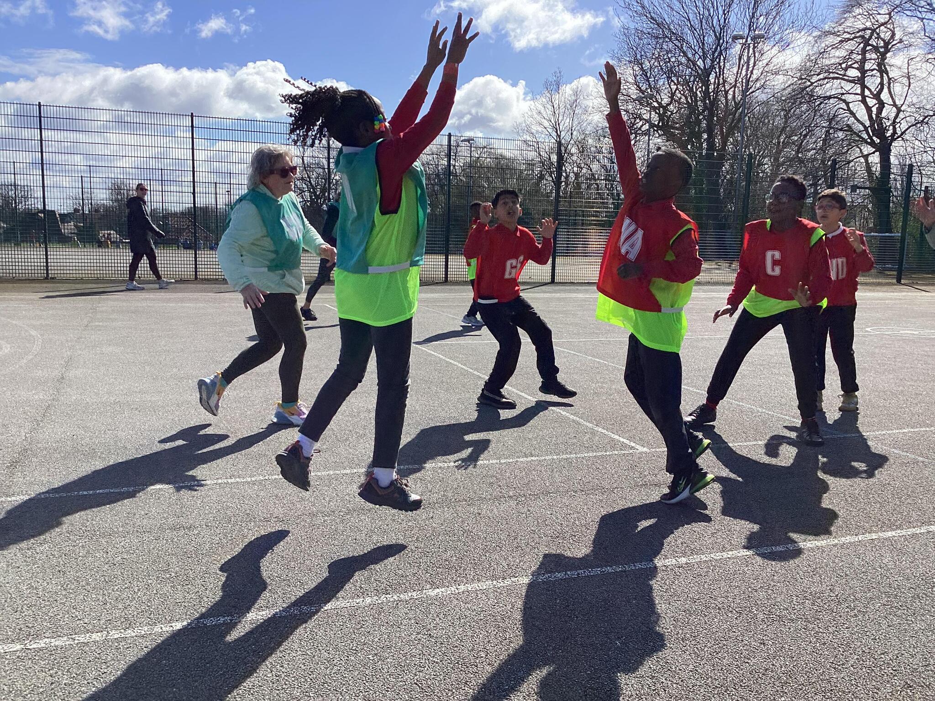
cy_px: 350
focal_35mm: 31
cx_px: 468
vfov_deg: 45.4
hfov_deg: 58.4
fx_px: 837
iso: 25
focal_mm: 3.3
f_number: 2.4
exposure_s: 1/1018
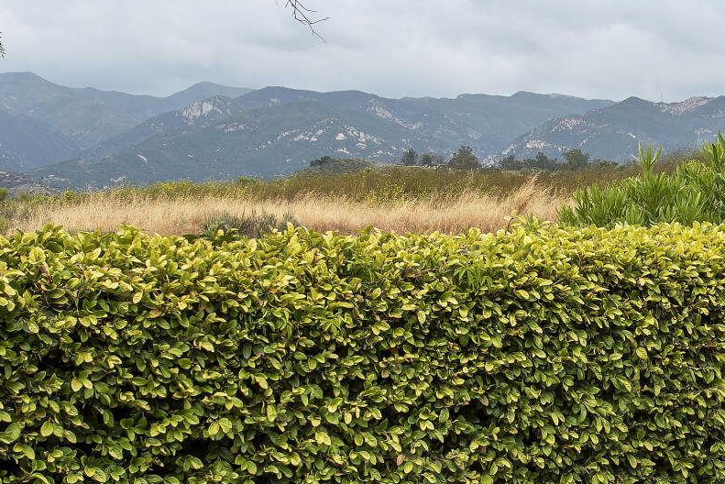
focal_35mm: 91
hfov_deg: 21.5
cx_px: 748
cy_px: 325
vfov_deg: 15.0
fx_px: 1833
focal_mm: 24
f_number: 10
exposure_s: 1/200
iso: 125
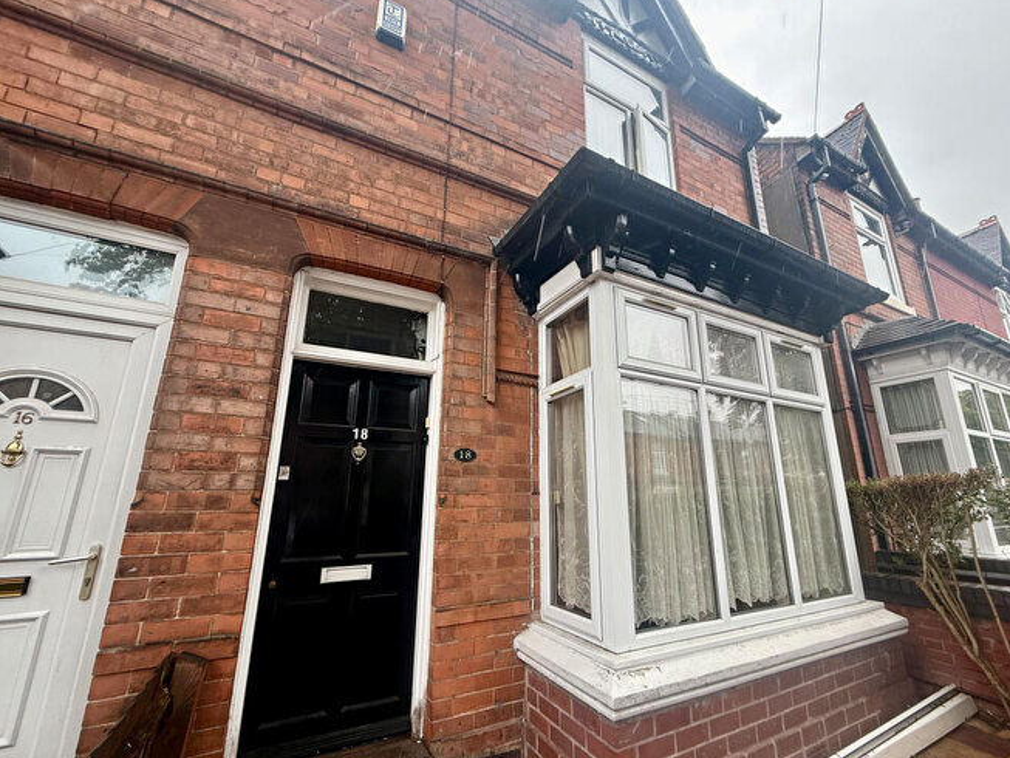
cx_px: 540
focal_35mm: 15
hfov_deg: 98.0
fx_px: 438
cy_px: 397
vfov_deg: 81.7
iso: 50
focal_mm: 2.22
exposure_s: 1/181
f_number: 2.2
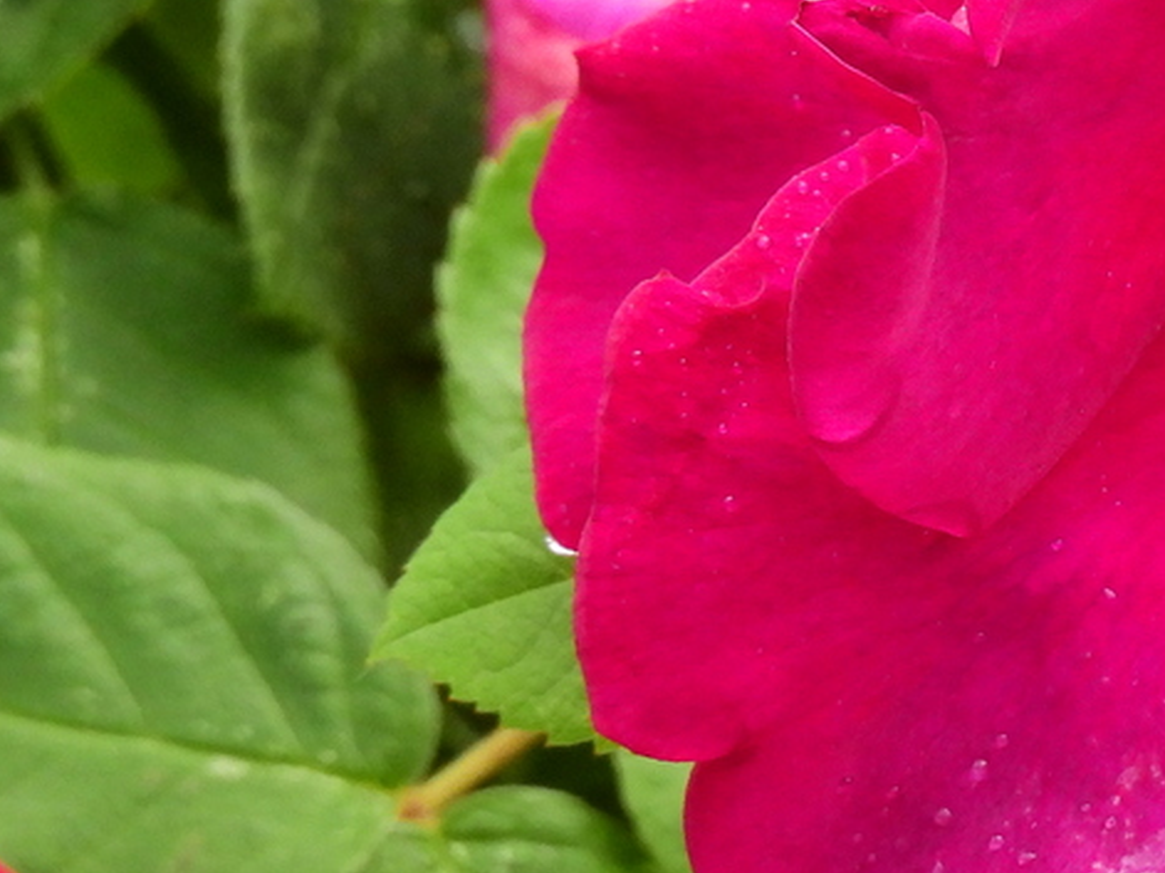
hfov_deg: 0.7
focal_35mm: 2989
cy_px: 161
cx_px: 1511
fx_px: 100569
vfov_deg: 0.5
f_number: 5.6
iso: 400
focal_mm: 196
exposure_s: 1/320
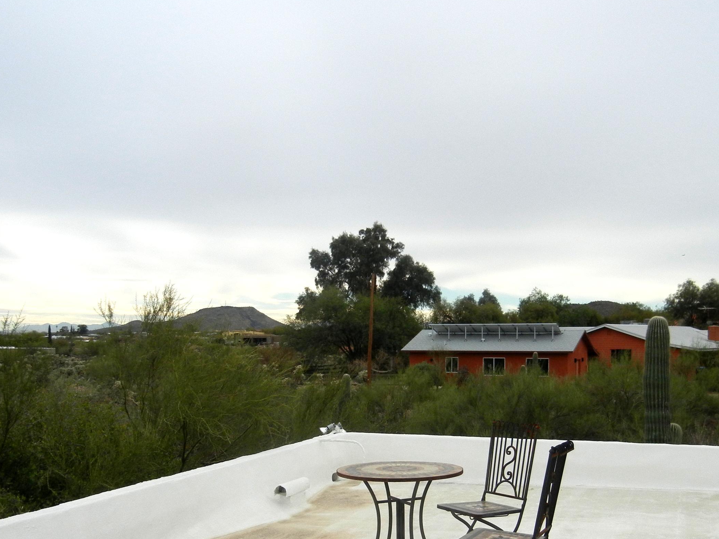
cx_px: 382
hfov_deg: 43.8
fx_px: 893
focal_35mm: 43
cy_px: 371
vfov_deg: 33.2
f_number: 7
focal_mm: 5.4
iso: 160
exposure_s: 1/487
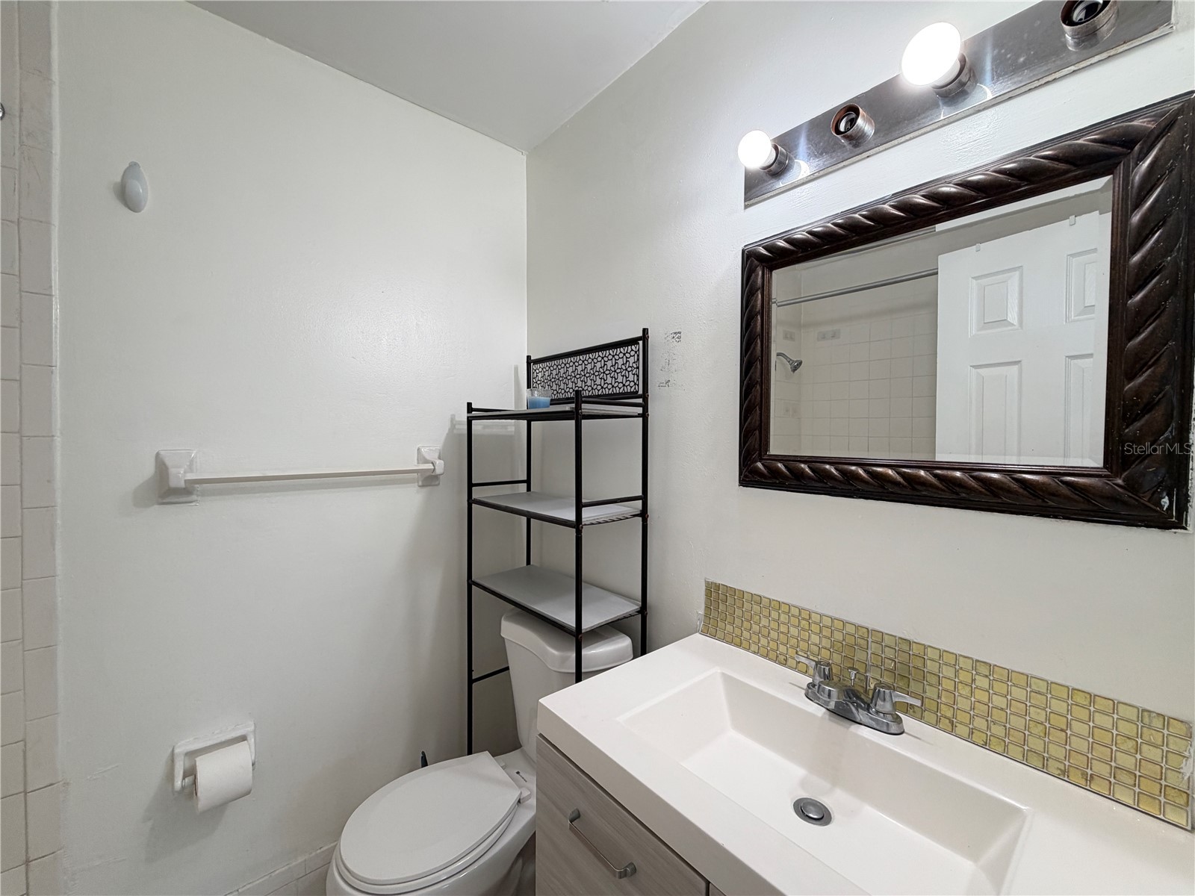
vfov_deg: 85.7
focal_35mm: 14
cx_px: 598
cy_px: 448
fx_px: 483
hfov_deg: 102.1
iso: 125
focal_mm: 2.22
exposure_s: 1/120
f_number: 2.2
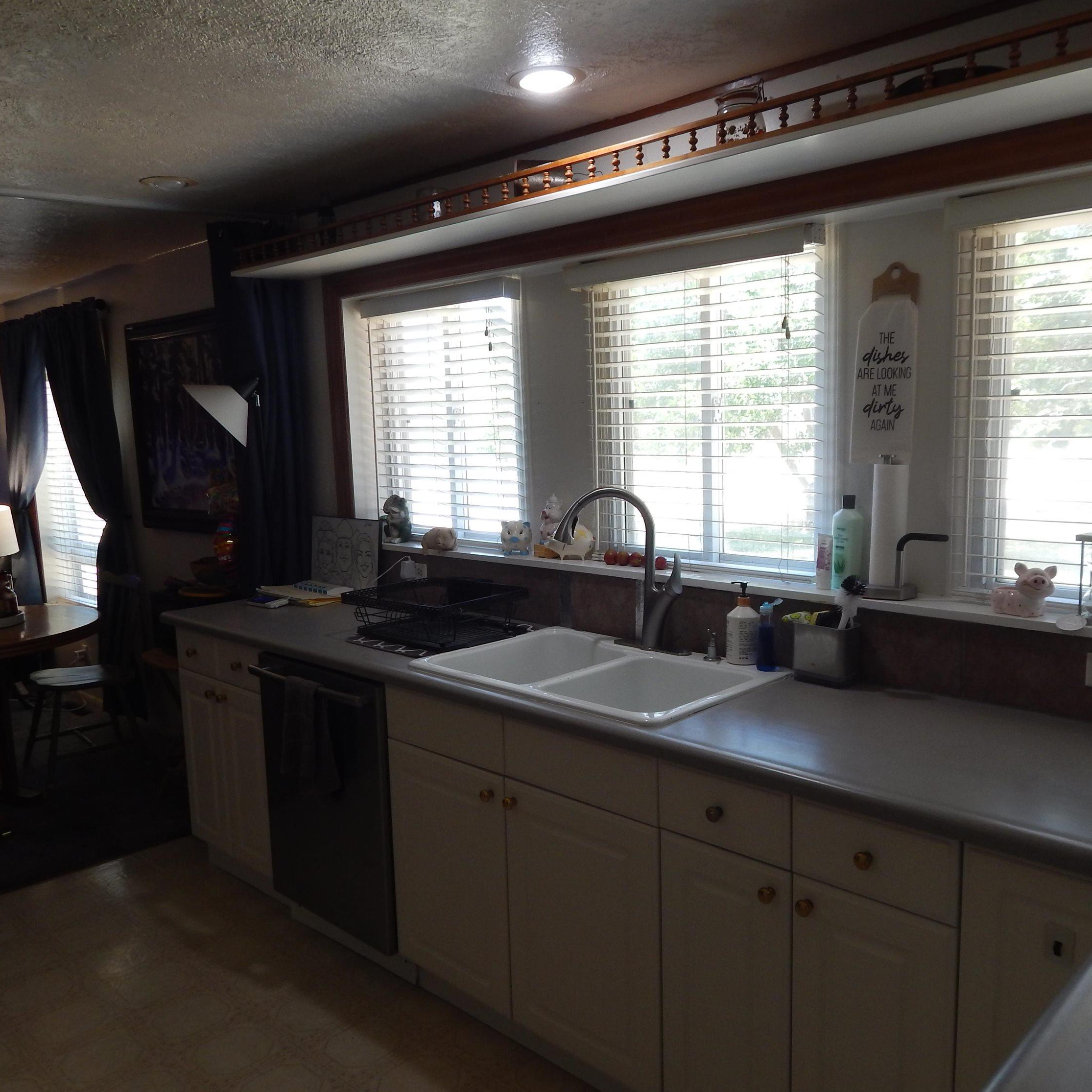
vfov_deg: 57.3
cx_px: 601
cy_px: 561
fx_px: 999
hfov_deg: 57.2
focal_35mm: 28
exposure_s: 1/50
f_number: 3
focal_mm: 4
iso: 125
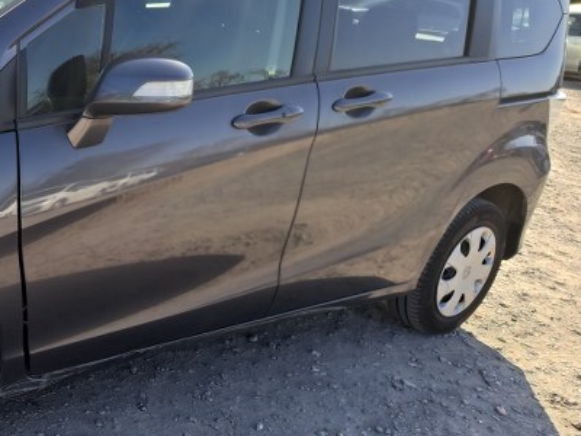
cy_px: 224
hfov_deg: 36.1
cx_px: 13
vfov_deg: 30.3
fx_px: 806
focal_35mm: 48
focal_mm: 5.23
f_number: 1.8
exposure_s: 1/587
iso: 50
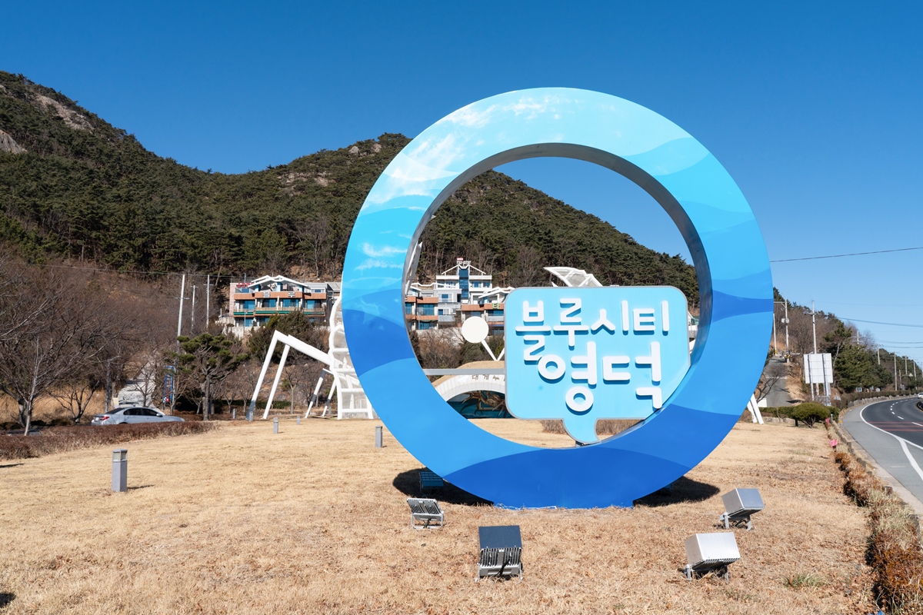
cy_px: 308
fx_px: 769
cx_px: 462
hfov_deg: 61.9
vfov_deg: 43.6
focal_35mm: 30
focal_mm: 30
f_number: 18
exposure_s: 1/320
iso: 400
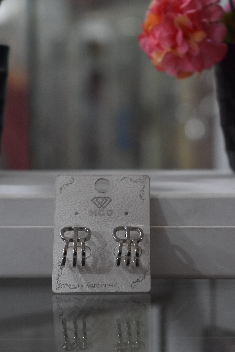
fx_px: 807
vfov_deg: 24.6
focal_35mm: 82
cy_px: 176
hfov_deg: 16.6
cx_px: 118
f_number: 5.6
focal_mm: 55
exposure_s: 1/60
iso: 1100
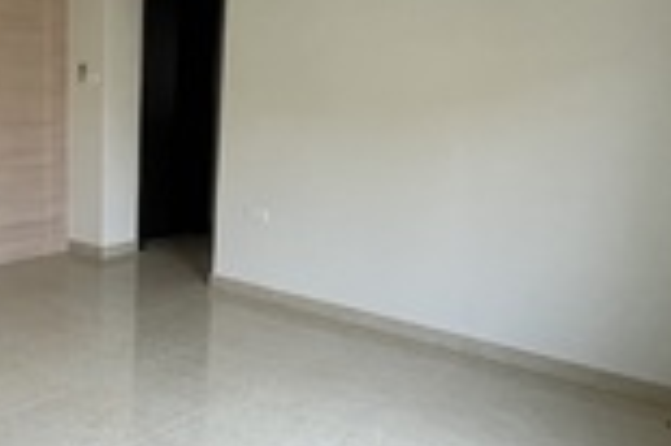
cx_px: 123
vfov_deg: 33.2
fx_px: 745
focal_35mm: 40
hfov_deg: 45.7
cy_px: 279
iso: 250
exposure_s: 1/99
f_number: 1.8
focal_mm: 1.57
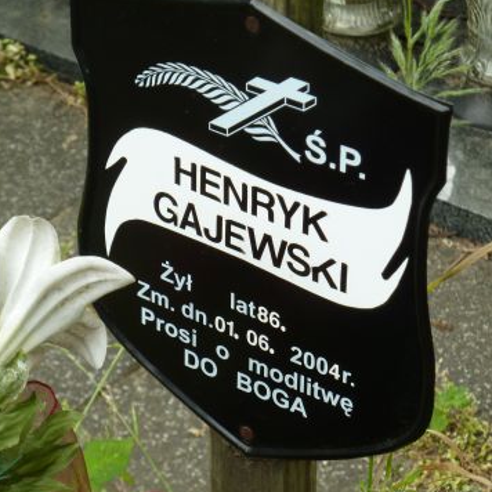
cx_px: 245
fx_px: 2814
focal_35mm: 175
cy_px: 260
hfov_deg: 10.0
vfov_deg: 10.0
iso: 100
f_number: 4.5
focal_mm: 24.1
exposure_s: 1/60
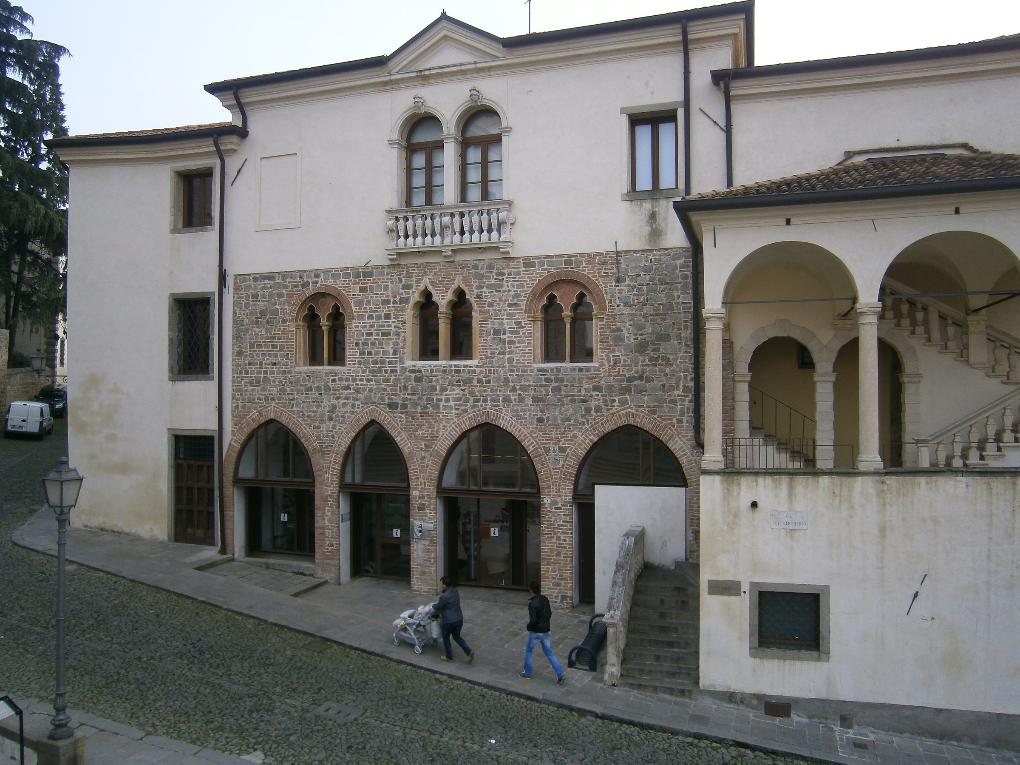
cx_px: 510
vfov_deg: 53.0
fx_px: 766
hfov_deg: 67.3
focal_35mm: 26
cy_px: 382
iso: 80
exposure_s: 1/200
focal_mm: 4.7
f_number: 2.8
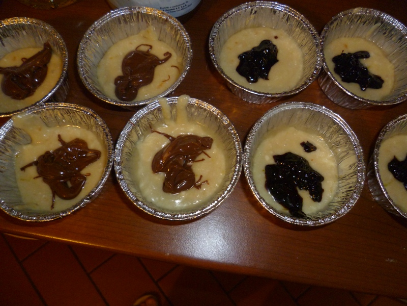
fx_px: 329
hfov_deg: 63.4
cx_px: 204
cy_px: 153
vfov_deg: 49.7
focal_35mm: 28
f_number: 2.8
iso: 250
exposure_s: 1/30
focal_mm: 5
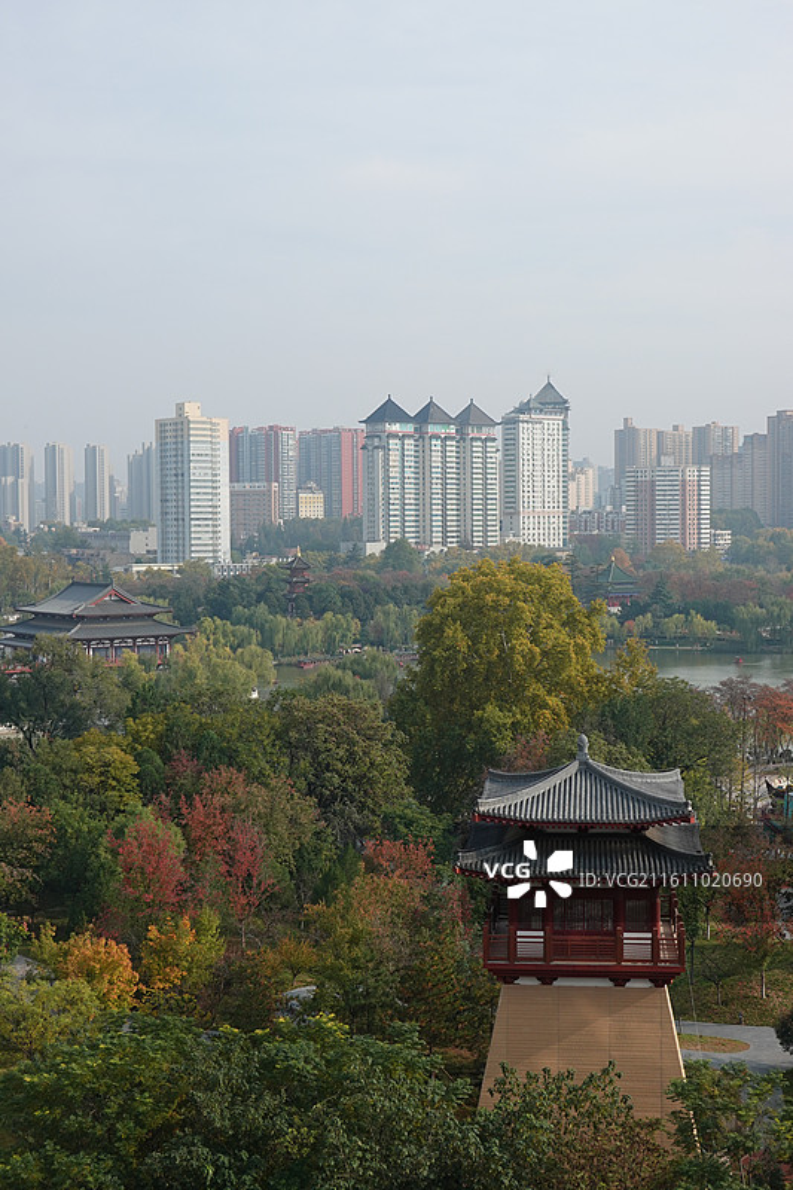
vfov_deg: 39.6
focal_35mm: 50
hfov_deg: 27.0
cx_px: 396
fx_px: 1653
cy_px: 595
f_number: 5.6
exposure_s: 1/500
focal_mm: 19.03
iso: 125
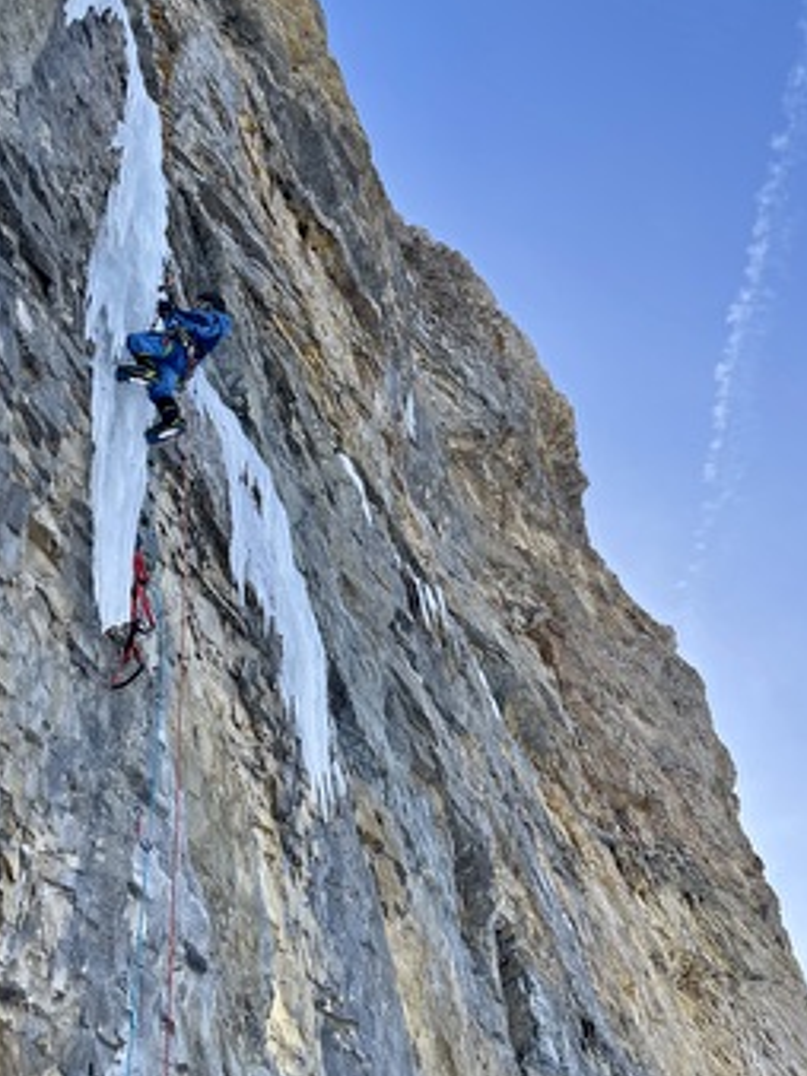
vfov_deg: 55.4
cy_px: 552
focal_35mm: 33
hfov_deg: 42.9
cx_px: 389
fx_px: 1026
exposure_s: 1/1553
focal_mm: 4.2
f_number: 1.6
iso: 32
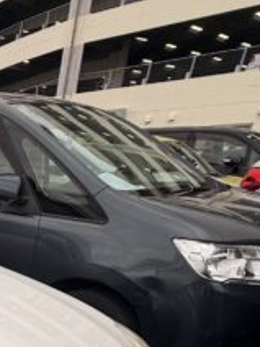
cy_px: 400
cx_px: -134
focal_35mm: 44
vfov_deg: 35.3
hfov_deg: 24.9
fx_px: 441
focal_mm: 2.22
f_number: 2.2
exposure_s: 1/502
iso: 50
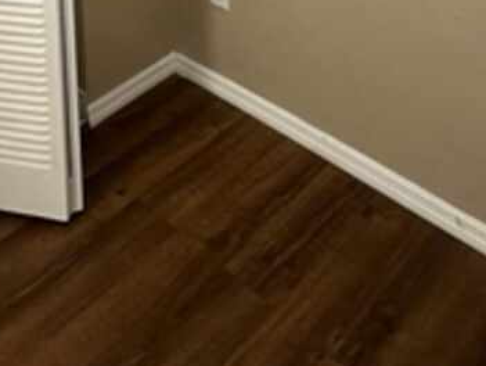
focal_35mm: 51
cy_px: -280
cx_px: 177
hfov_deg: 37.2
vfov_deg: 20.7
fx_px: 717
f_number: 2.2
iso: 200
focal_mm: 2.22
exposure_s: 1/60
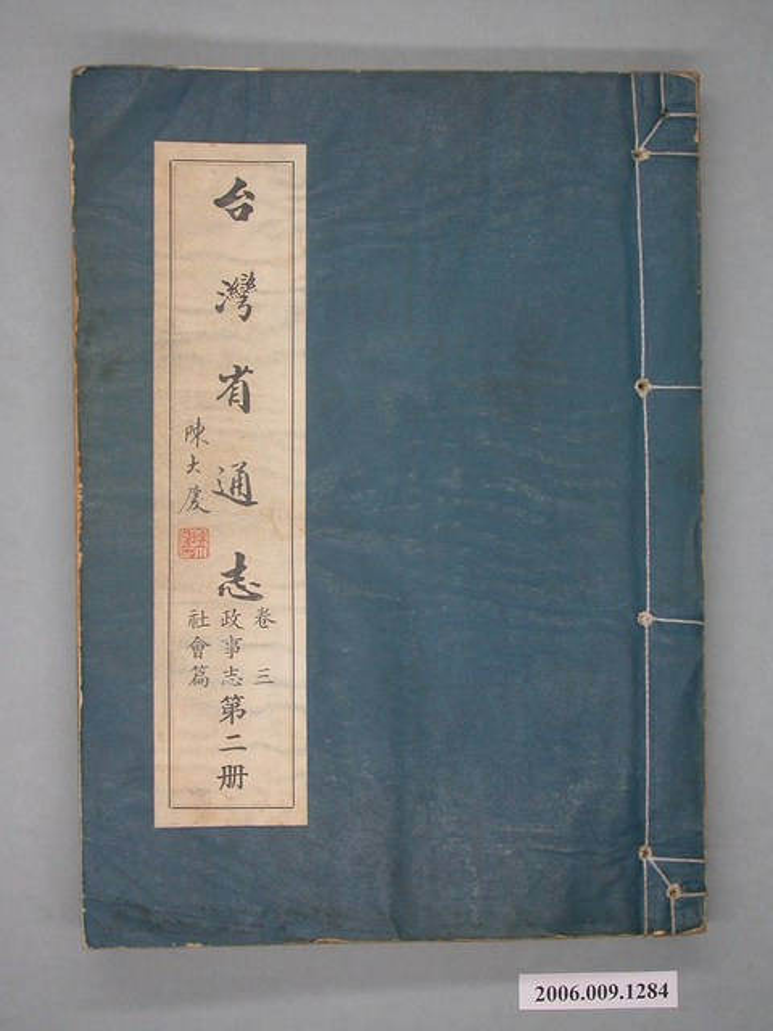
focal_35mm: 53
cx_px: 386
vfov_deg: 36.2
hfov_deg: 27.5
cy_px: 516
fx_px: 1578
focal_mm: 11.1
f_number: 2.9
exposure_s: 1/54.2
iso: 100
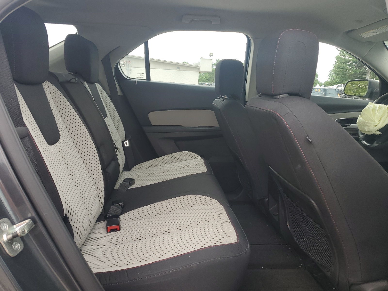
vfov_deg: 53.1
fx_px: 291
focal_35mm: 26
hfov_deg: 67.3
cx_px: 194
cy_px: 146
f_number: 1.5
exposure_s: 1/263
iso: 50
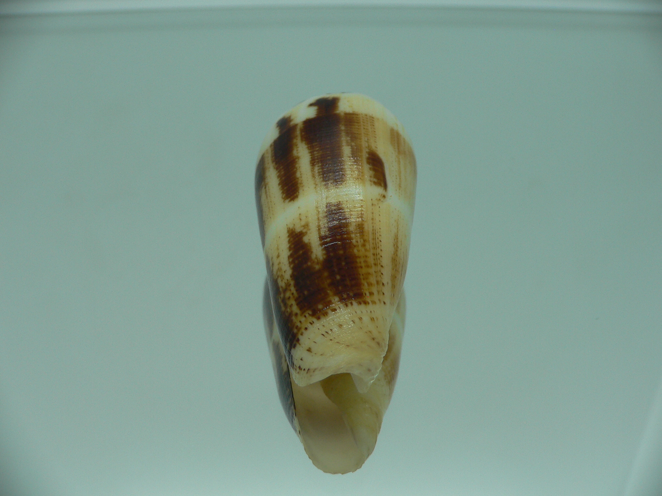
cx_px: 331
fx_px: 669
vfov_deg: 40.7
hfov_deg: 52.6
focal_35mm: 35
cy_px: 248
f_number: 2.8
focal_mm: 4.6
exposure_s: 1/80
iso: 80
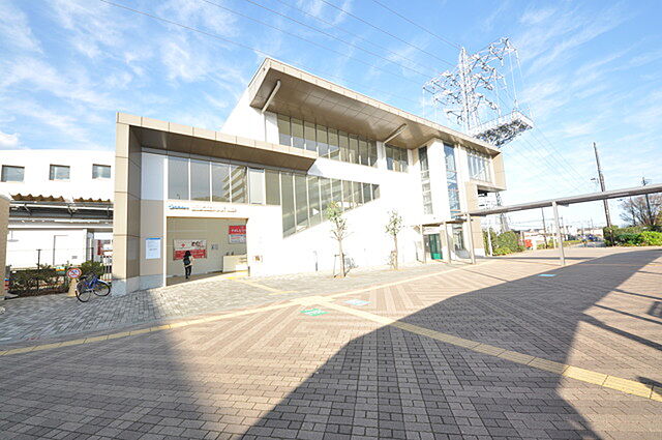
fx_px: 248
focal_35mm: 14
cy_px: 220
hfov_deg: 106.3
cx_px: 331
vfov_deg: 83.1
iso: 320
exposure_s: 1/80
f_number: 13
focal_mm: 9
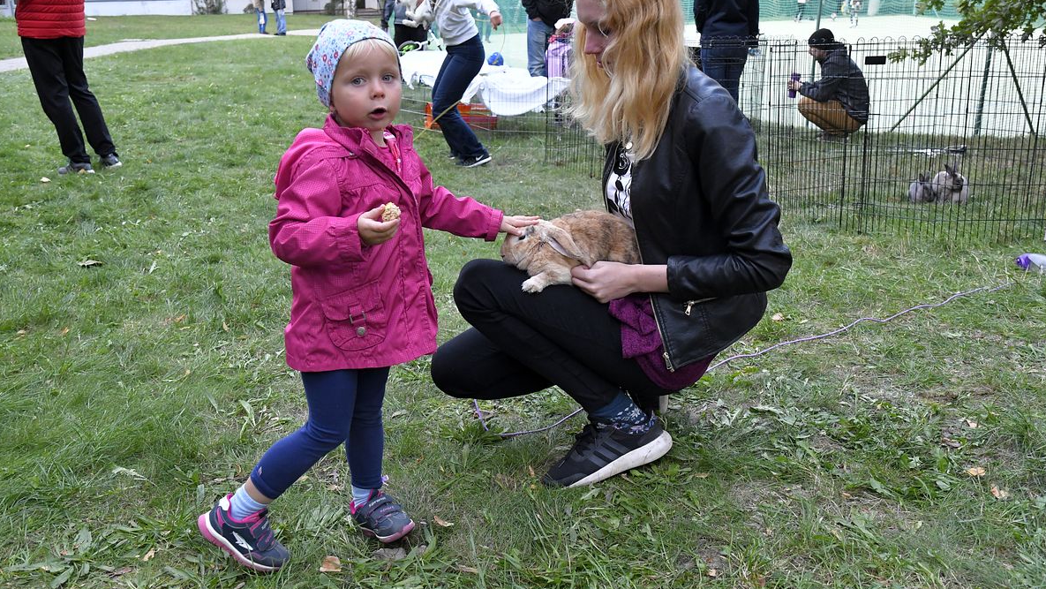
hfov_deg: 56.6
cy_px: 261
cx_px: 526
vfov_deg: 33.7
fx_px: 971
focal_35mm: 35
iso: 2500
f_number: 5
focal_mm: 22
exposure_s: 1/160
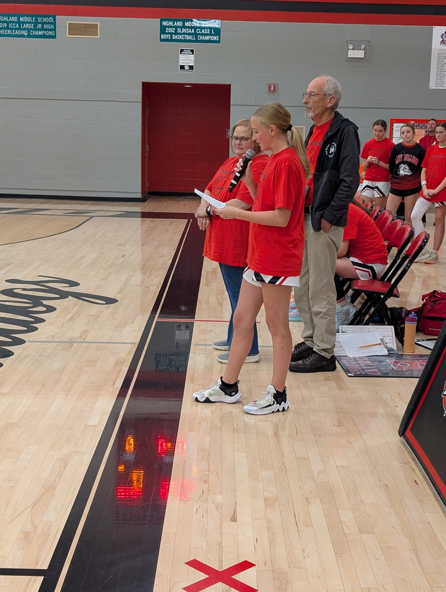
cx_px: 223
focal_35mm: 49
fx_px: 840
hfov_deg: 29.7
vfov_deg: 38.9
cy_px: 296
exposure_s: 1/70.5
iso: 163
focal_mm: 6.9
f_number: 1.68
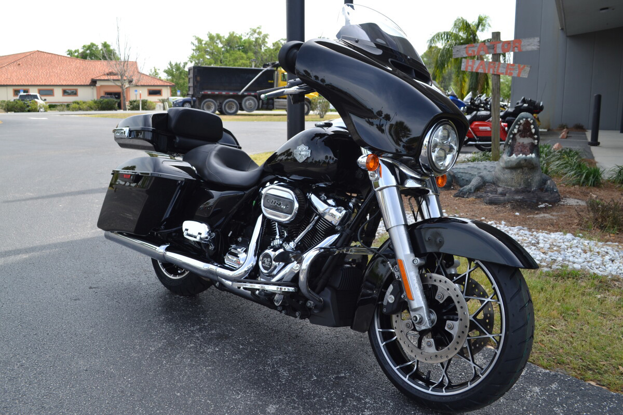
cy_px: 208
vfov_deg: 40.0
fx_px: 571
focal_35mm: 33
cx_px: 312
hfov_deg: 57.2
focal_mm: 22
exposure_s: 1/200
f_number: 7.1
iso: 100
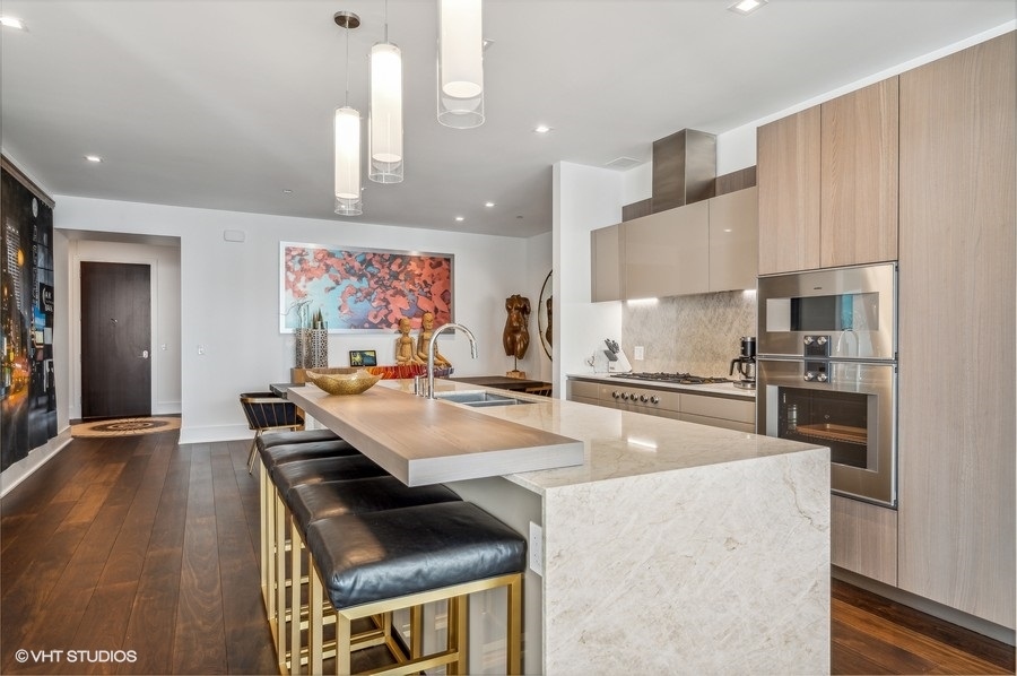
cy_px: 338
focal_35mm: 20
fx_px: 564
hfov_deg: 84.0
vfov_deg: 61.8
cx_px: 508
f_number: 9.5
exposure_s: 1/20
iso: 200
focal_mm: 20
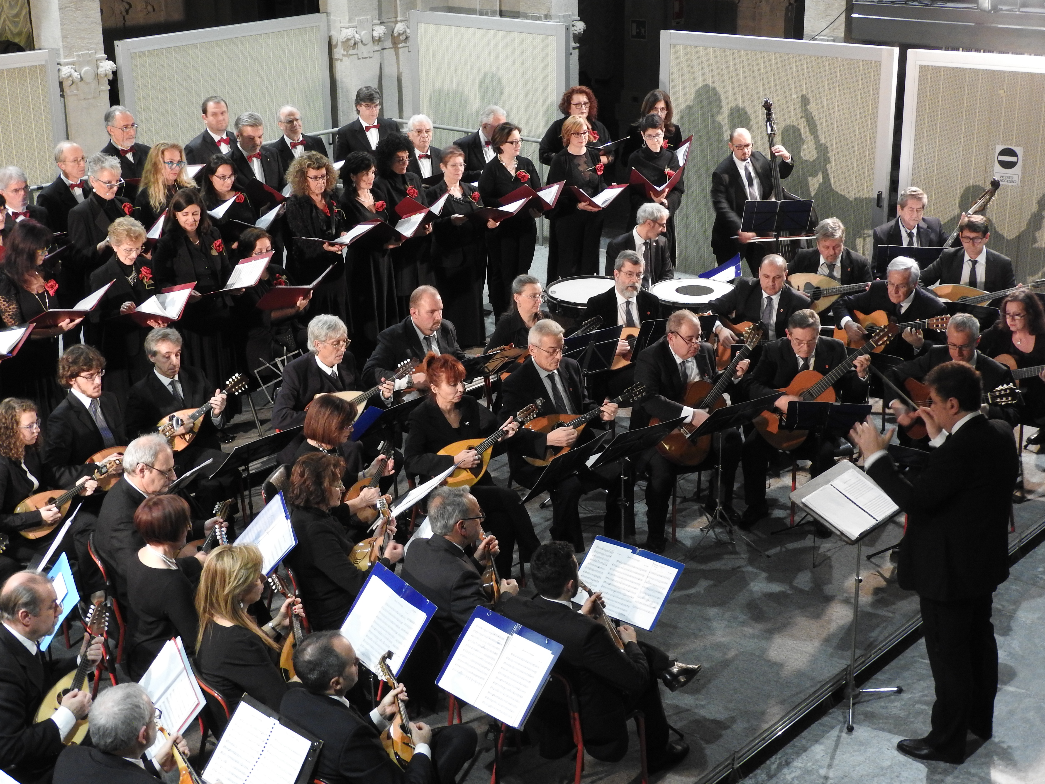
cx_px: 522
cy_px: 392
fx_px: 1660
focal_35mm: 55
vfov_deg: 26.6
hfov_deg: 34.9
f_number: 4
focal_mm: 9.9
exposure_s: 1/8
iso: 500
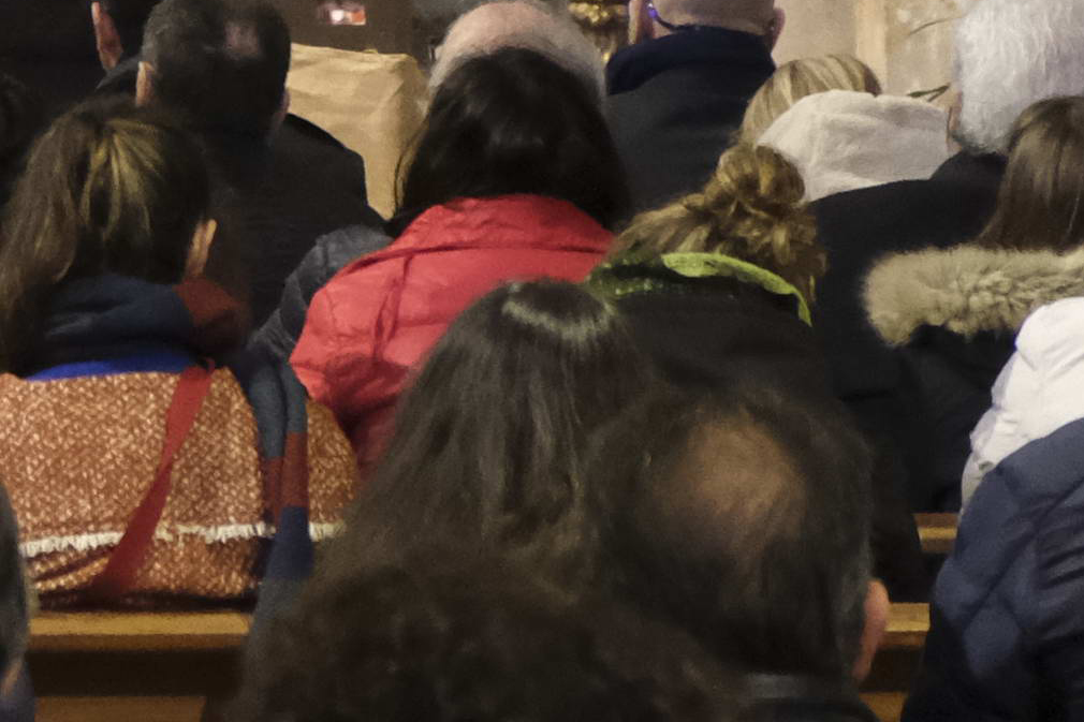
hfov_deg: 4.5
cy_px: -351
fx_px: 13577
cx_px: -1254
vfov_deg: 3.0
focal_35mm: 451
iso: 4000
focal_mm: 48.4
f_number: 4
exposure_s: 1/80
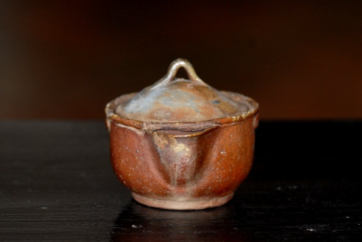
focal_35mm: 158
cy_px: 121
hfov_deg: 13.0
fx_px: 1586
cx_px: 181
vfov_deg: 8.7
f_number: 5.6
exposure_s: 1/60
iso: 400
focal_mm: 105
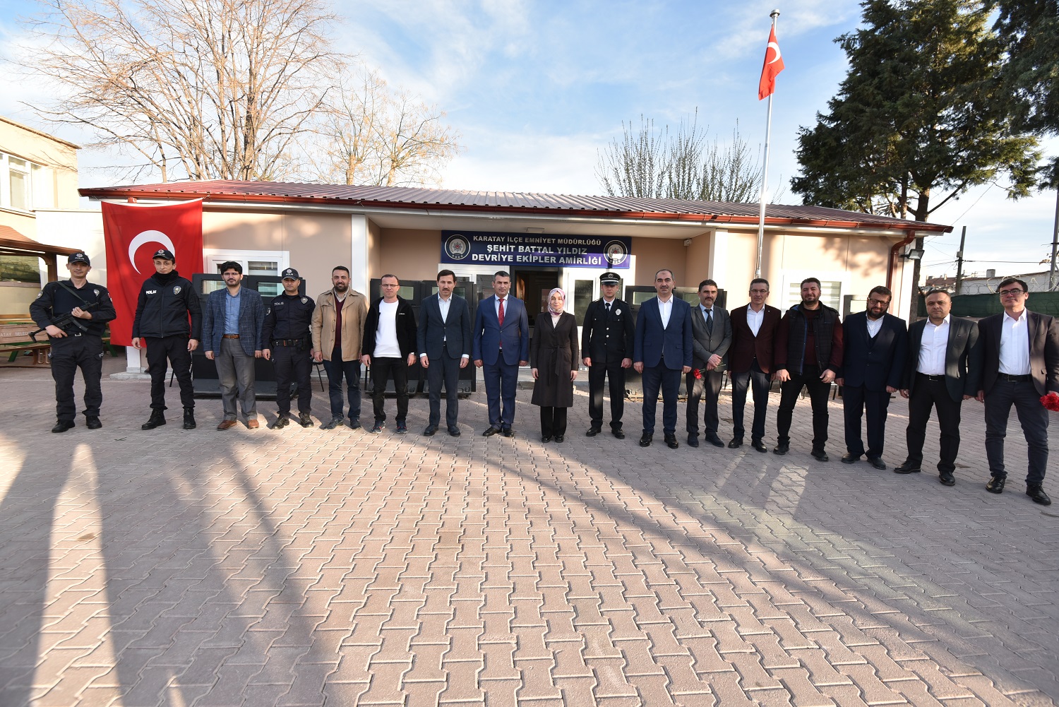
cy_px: 354
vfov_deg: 73.8
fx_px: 471
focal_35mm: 16
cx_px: 530
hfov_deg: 96.7
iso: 100
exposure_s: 1/100
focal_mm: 16
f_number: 5.6
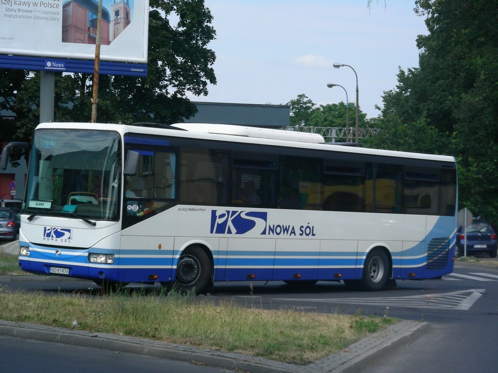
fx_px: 1626
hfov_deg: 17.4
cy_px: 186
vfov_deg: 13.1
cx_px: 249
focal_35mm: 113
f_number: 4
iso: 50
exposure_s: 1/628
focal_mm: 18.9
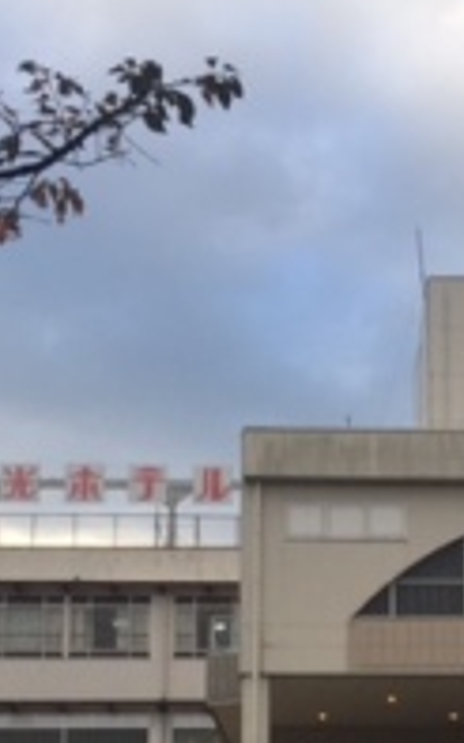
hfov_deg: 16.5
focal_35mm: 78
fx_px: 1579
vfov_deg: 25.5
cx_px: 392
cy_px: 696
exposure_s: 1/482
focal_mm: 4.15
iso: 32
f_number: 2.2
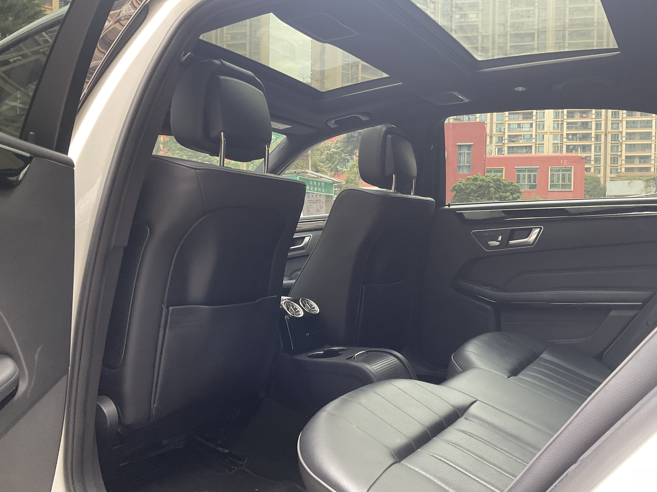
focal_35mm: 30
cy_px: 249
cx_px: 330
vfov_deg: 46.8
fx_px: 569
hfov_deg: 60.0
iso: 125
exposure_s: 1/60
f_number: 1.8
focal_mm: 3
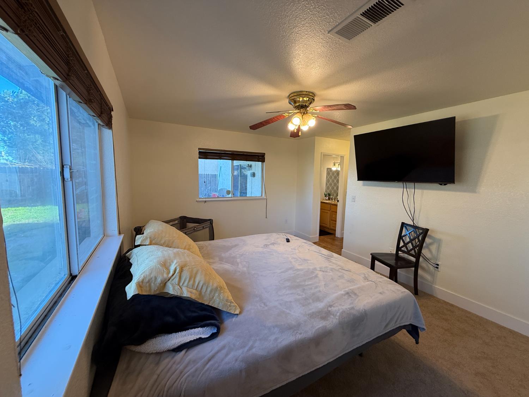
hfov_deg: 102.1
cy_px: 198
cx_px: 264
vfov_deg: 85.7
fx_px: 214
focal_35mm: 14
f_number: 2.2
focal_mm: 2.22
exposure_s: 1/120
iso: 125
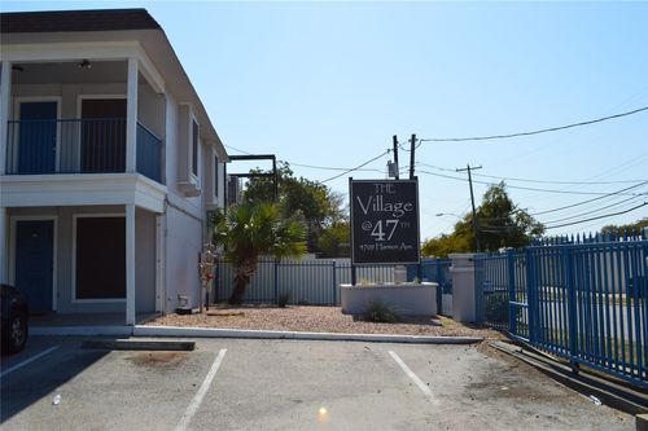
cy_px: 216
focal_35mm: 30
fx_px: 540
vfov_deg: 43.6
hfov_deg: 61.9
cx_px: 324
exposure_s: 1/500
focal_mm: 20
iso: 280
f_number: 11
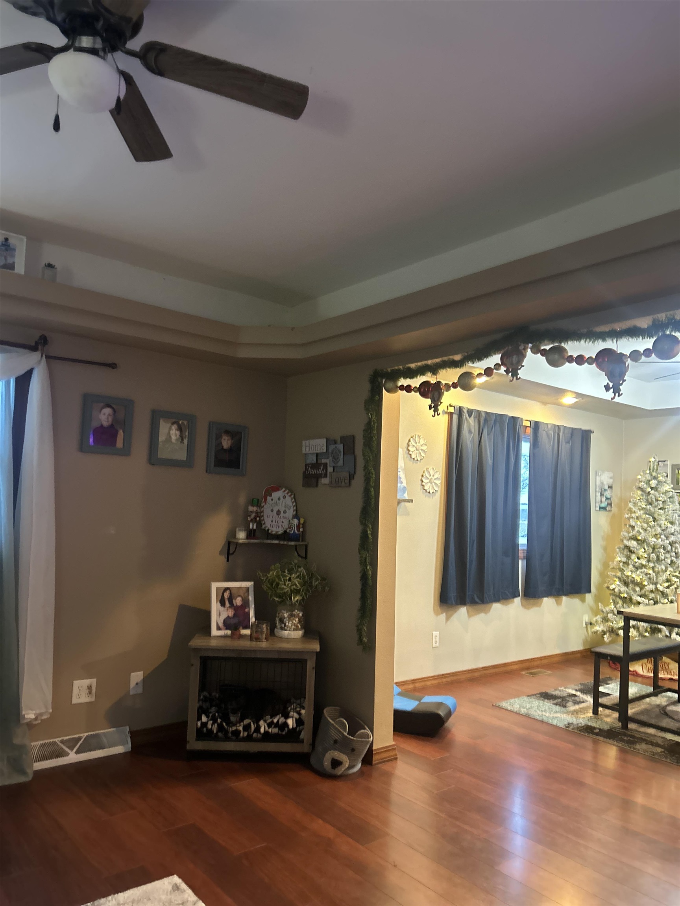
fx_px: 681
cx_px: 340
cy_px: 453
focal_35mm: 26
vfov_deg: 67.3
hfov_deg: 53.1
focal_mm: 5.7
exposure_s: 1/40
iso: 500
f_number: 1.5
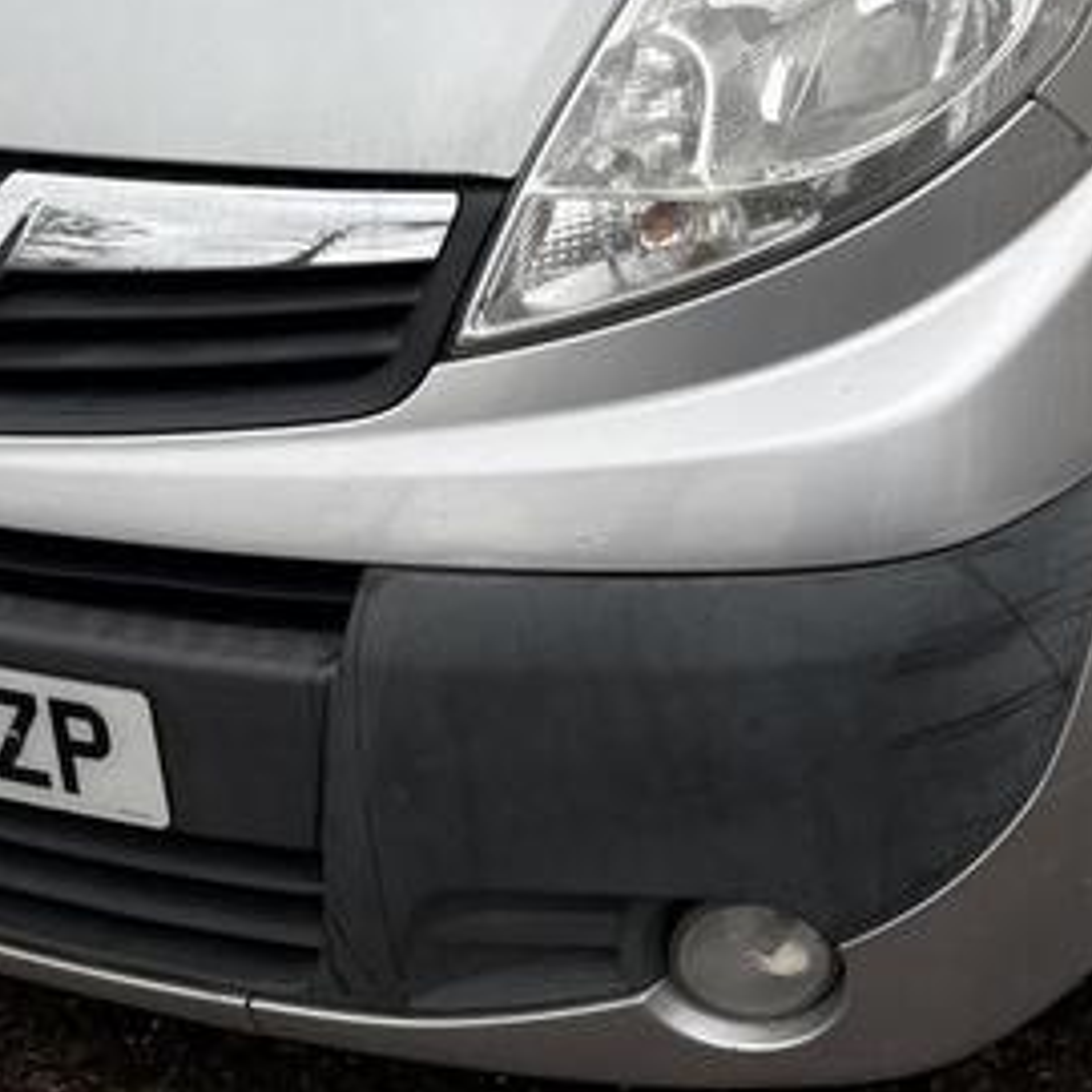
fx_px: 2712
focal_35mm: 76
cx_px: 673
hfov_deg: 22.7
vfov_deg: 21.3
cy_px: -185
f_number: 1.6
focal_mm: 5.96
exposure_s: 1/438
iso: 50
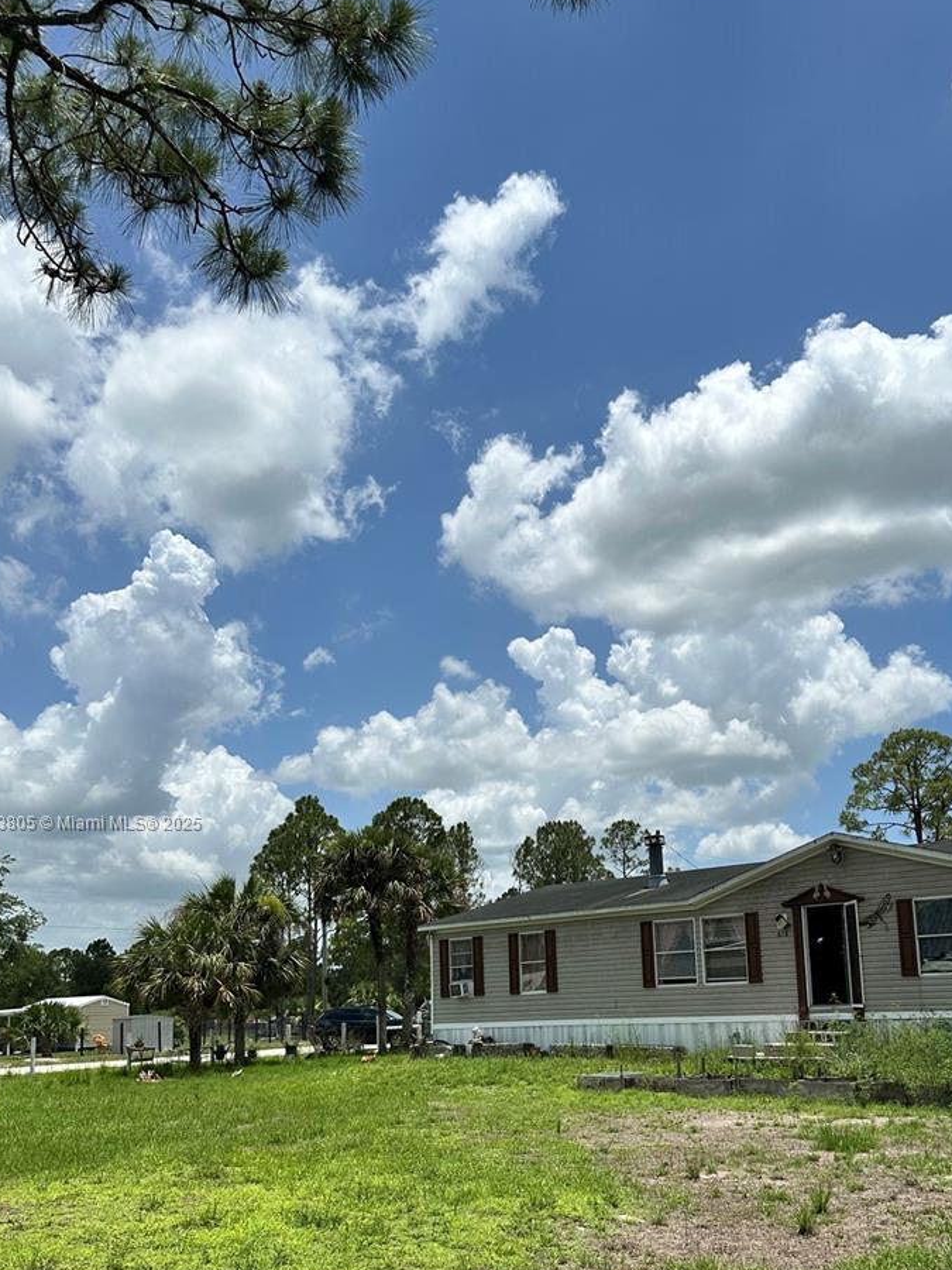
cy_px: 824
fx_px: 1173
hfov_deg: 43.9
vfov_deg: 55.9
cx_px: 577
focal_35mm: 32
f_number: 1.78
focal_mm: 6.86
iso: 80
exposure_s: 1/8929
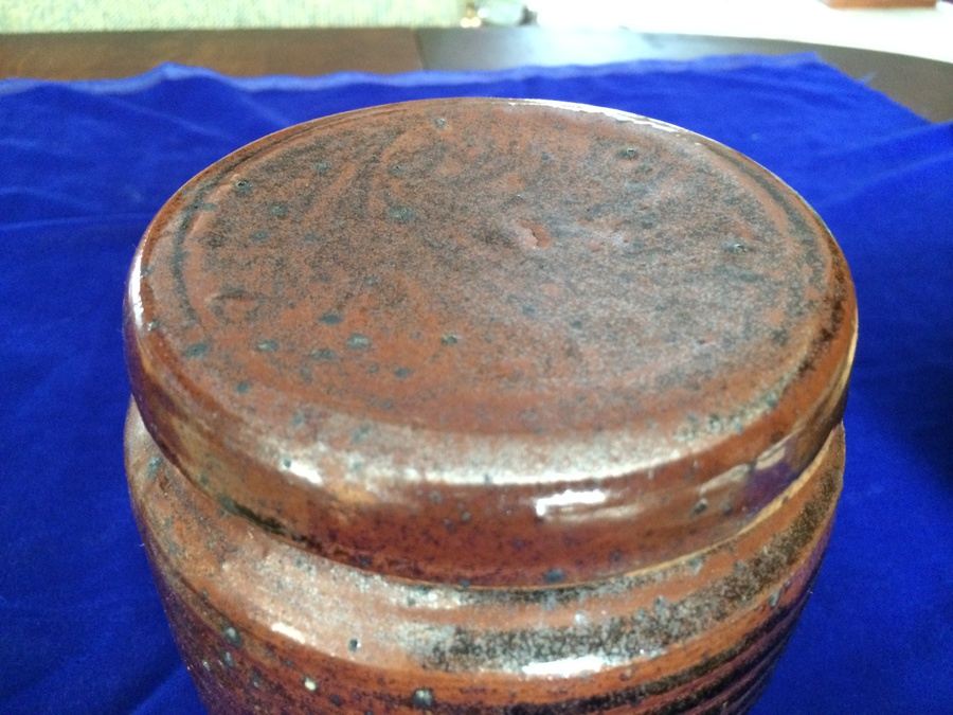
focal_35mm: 30
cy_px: 358
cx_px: 476
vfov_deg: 46.8
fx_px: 826
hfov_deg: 60.0
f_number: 2.2
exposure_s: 1/15
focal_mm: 4.12
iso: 320
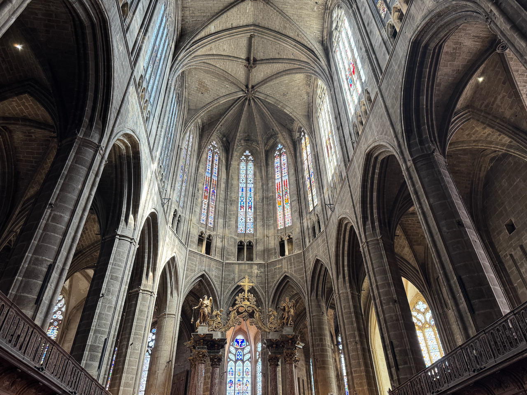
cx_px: 264
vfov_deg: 56.8
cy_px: 198
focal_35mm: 24
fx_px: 365
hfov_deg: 71.6
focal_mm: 6.76
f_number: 1.78
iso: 320
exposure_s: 1/50
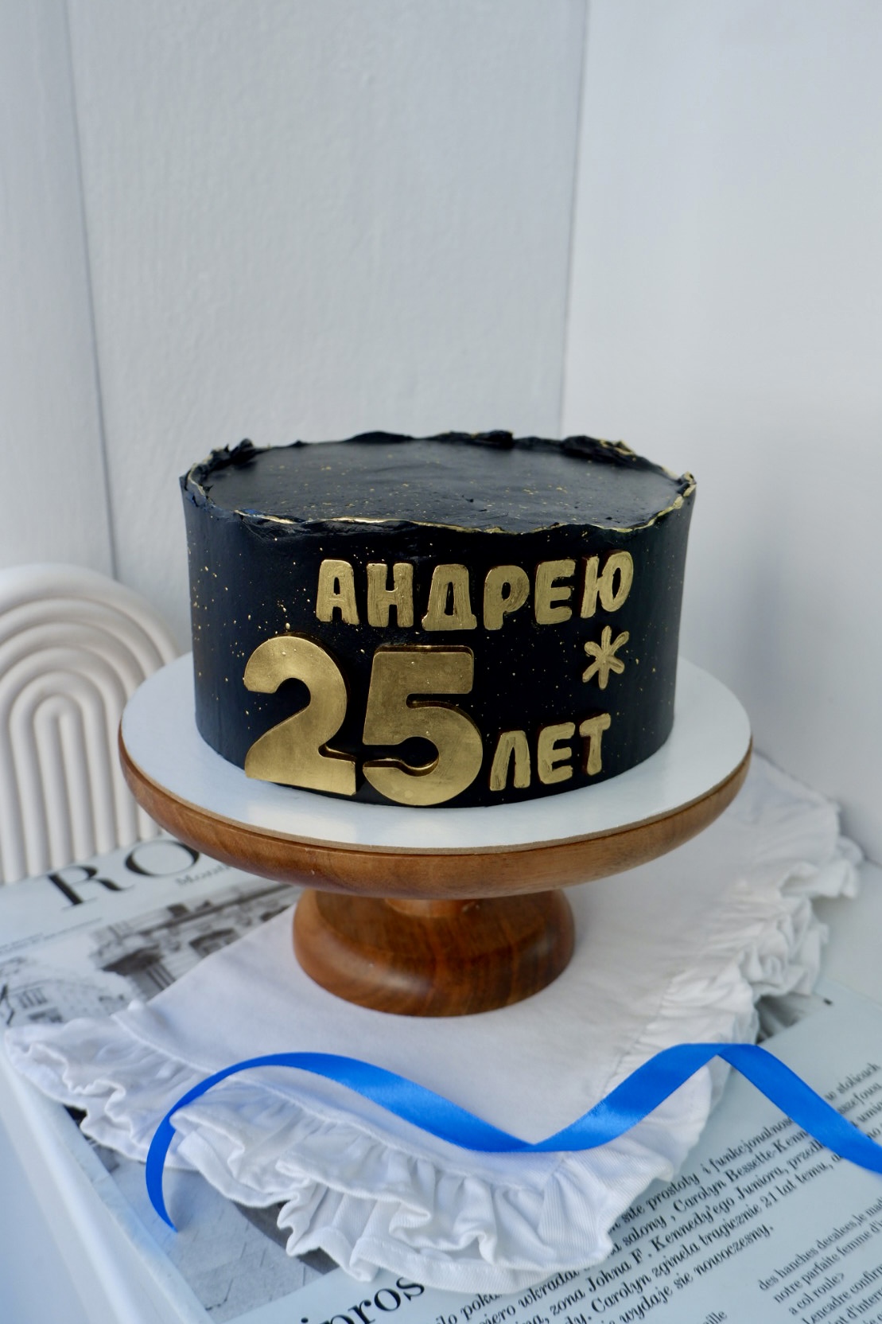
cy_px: 662
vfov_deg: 57.2
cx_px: 441
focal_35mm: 33
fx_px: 1213
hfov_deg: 40.0
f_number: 4.2
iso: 400
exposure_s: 1/140
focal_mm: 22.1
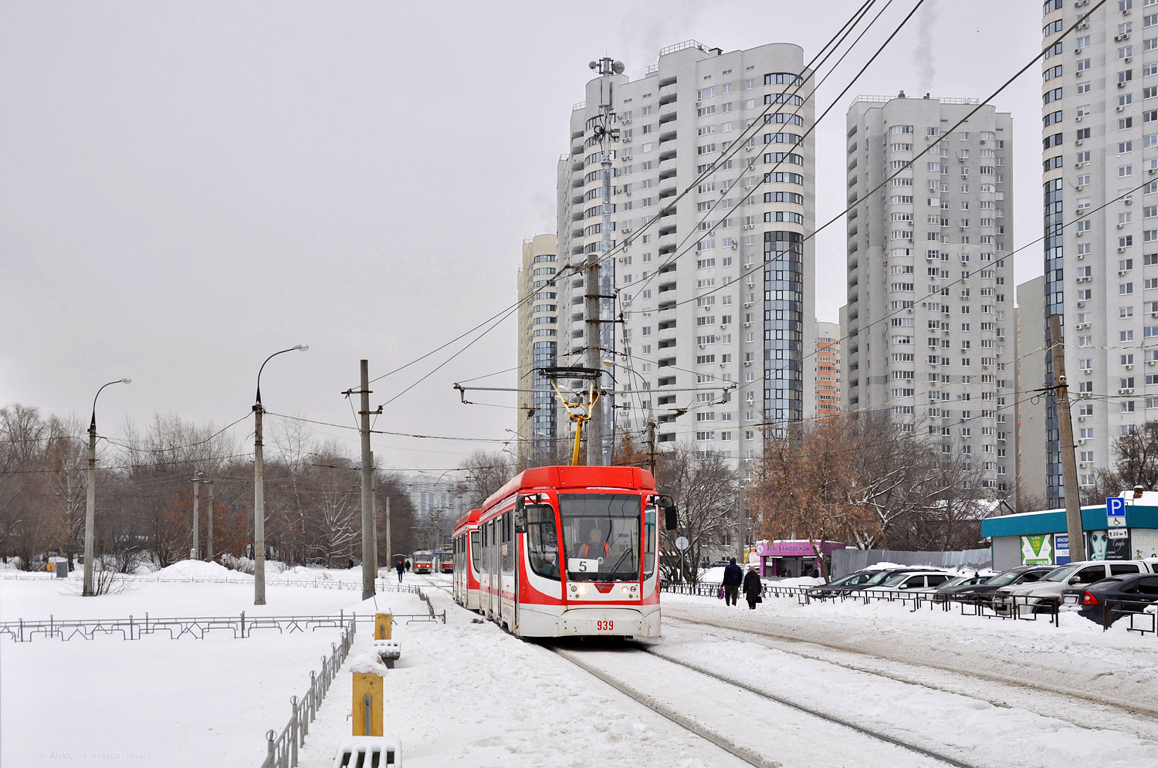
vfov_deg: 31.8
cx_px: 579
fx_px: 1349
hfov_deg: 46.5
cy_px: 384
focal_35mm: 42
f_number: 6.3
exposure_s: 1/320
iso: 200
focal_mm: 28
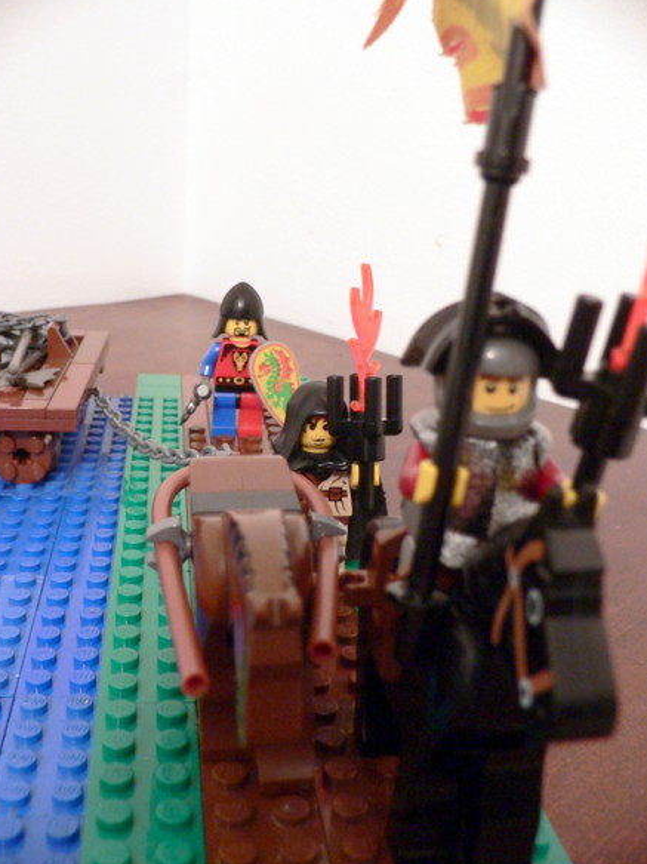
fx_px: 897
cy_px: 425
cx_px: 315
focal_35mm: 36
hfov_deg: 39.6
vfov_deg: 51.4
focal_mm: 4.6
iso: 200
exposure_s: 1/5
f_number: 2.8
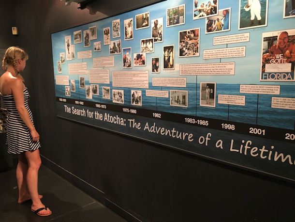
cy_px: 111
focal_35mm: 29
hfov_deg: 61.6
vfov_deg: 48.3
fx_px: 247
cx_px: 148
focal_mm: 4.15
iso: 160
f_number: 2.2
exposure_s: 1/30
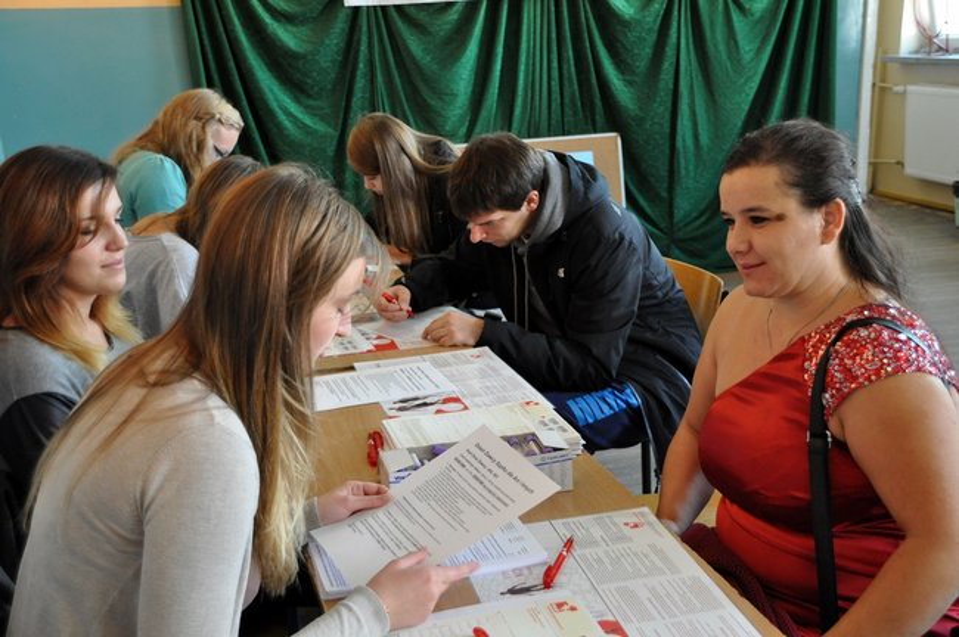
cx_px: 480
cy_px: 318
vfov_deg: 30.8
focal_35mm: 44
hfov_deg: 45.0
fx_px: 1158
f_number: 4
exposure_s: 1/125
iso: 1800
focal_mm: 29
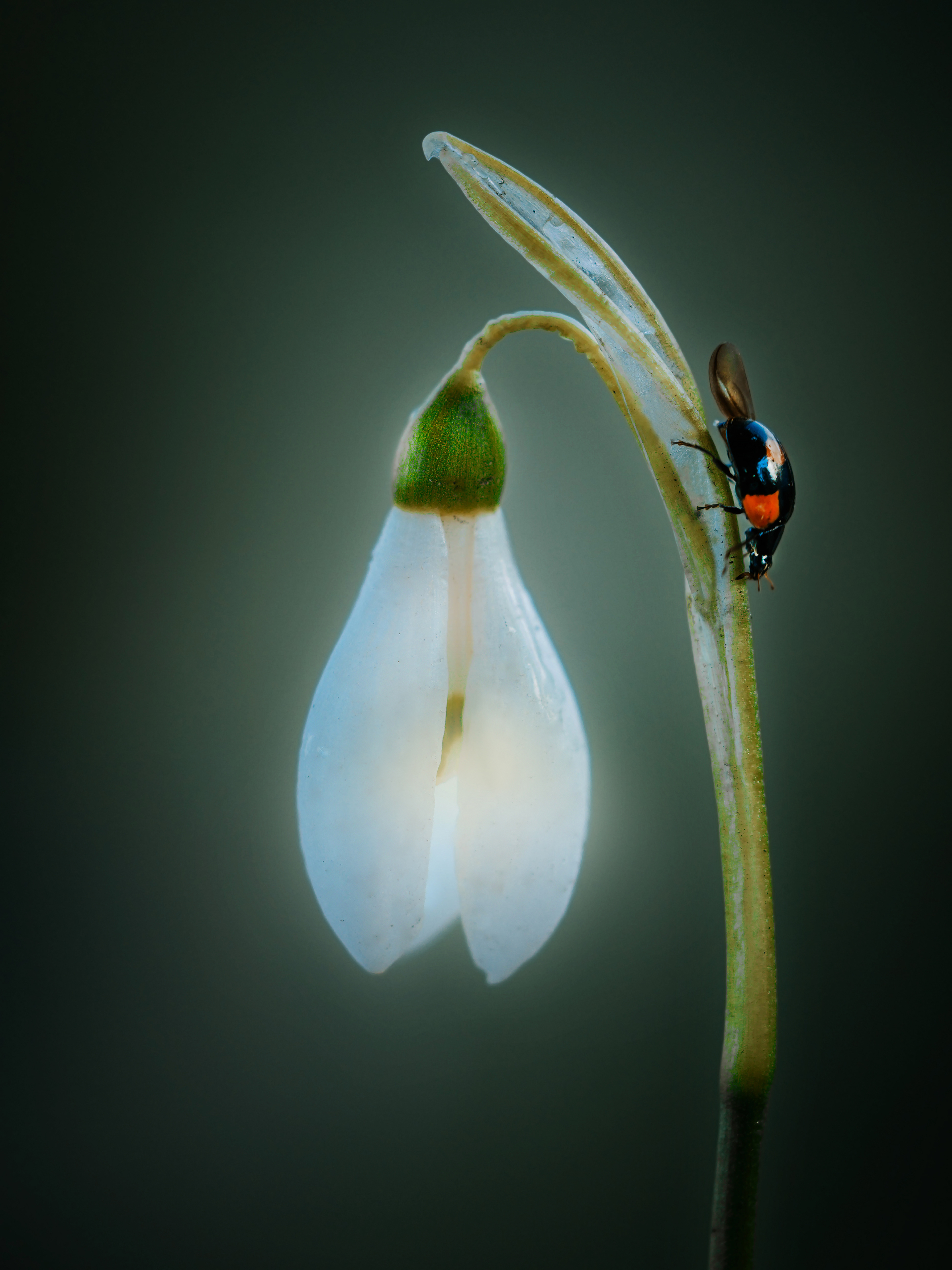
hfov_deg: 12.3
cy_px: 635
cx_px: 476
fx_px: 4400
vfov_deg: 16.4
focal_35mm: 120
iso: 100
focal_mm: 60
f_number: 2.8
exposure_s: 1/80
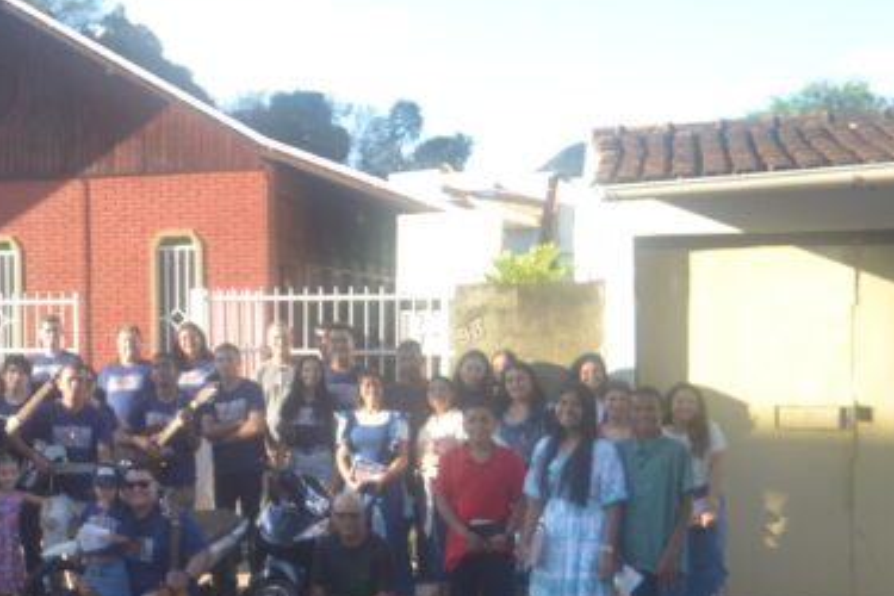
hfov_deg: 34.2
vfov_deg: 25.0
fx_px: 1341
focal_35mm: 54
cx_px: 43
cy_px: 329
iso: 100
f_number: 4
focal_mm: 18
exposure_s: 1/200
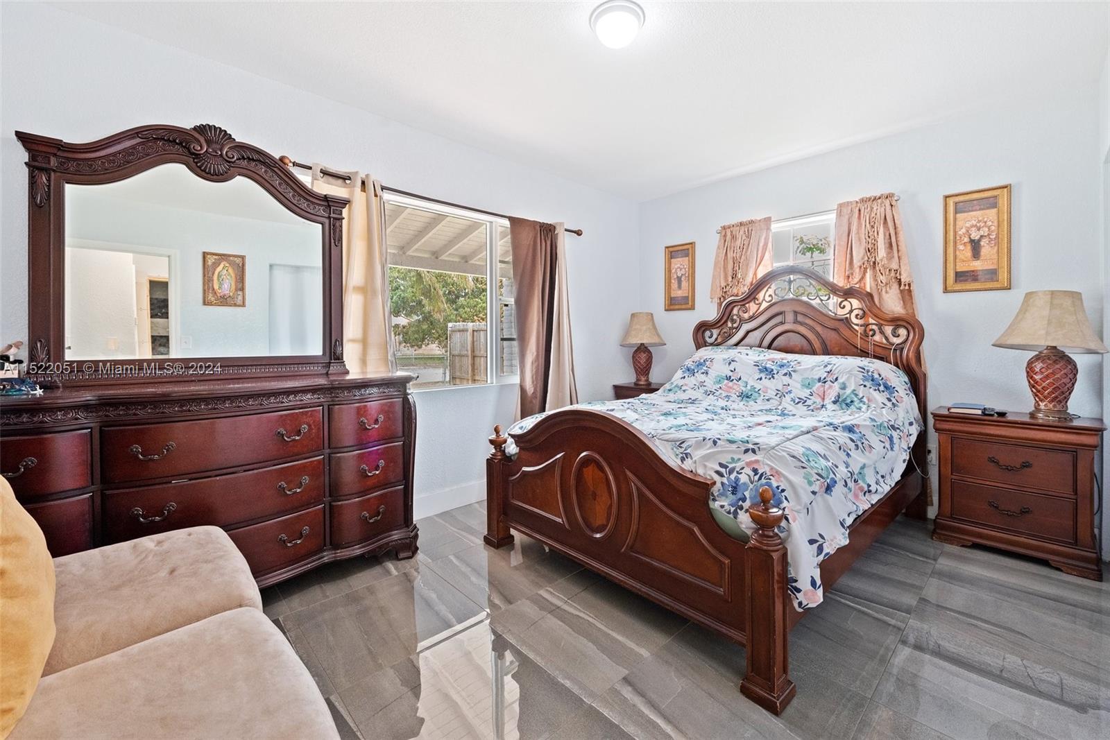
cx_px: 555
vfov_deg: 81.2
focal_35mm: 14
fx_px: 432
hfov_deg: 104.2
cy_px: 370
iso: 3200
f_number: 8
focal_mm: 14
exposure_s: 1/13
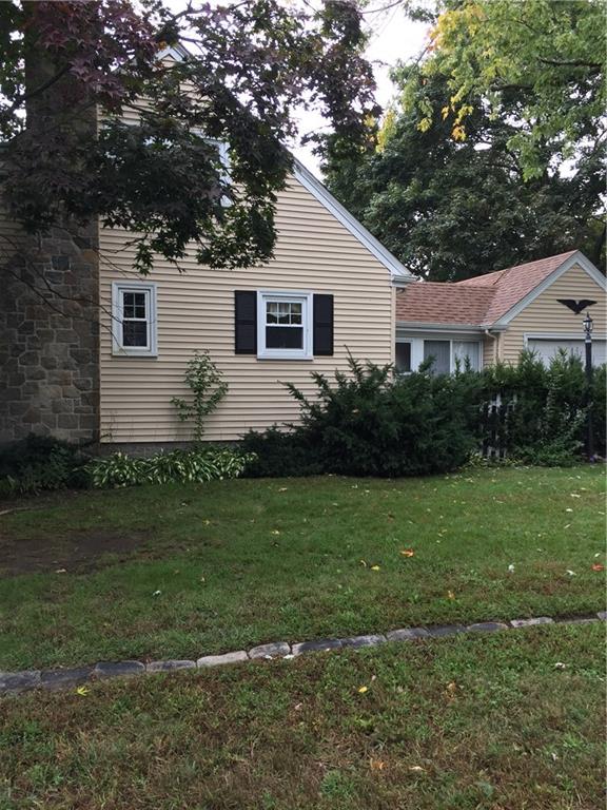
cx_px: 304
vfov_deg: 61.7
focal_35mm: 29
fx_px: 678
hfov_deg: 48.2
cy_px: 405
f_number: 2.2
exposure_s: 1/120
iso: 40
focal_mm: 4.15
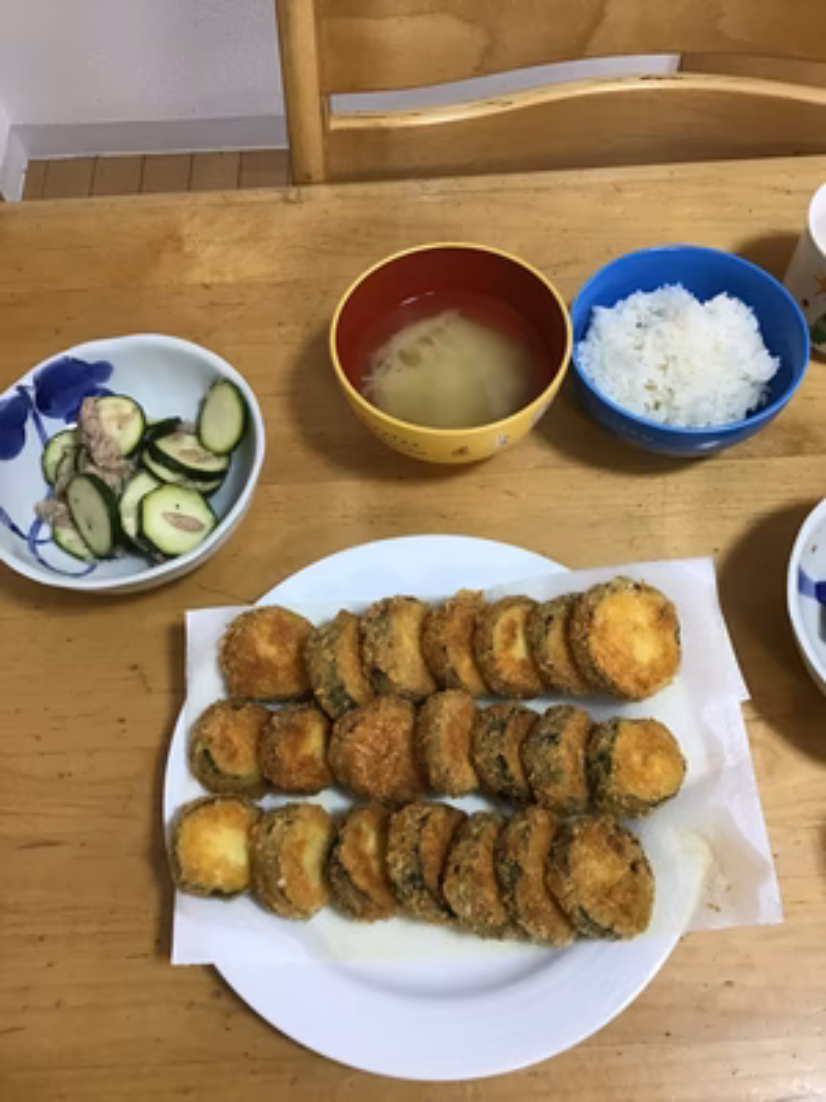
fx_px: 986
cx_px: 413
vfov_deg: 58.4
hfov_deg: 45.4
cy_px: 551
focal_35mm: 31
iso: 64
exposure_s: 1/30
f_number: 2.4
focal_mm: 3.3
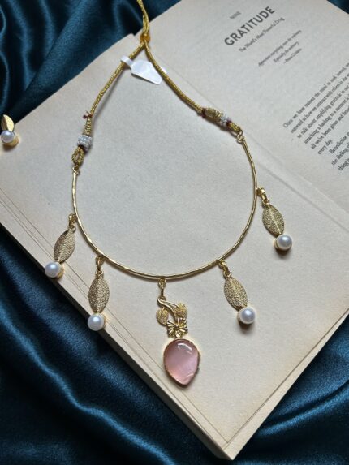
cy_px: 232
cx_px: 174
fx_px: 349
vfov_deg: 67.3
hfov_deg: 53.1
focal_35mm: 26
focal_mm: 5.7
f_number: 1.5
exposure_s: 1/121
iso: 64
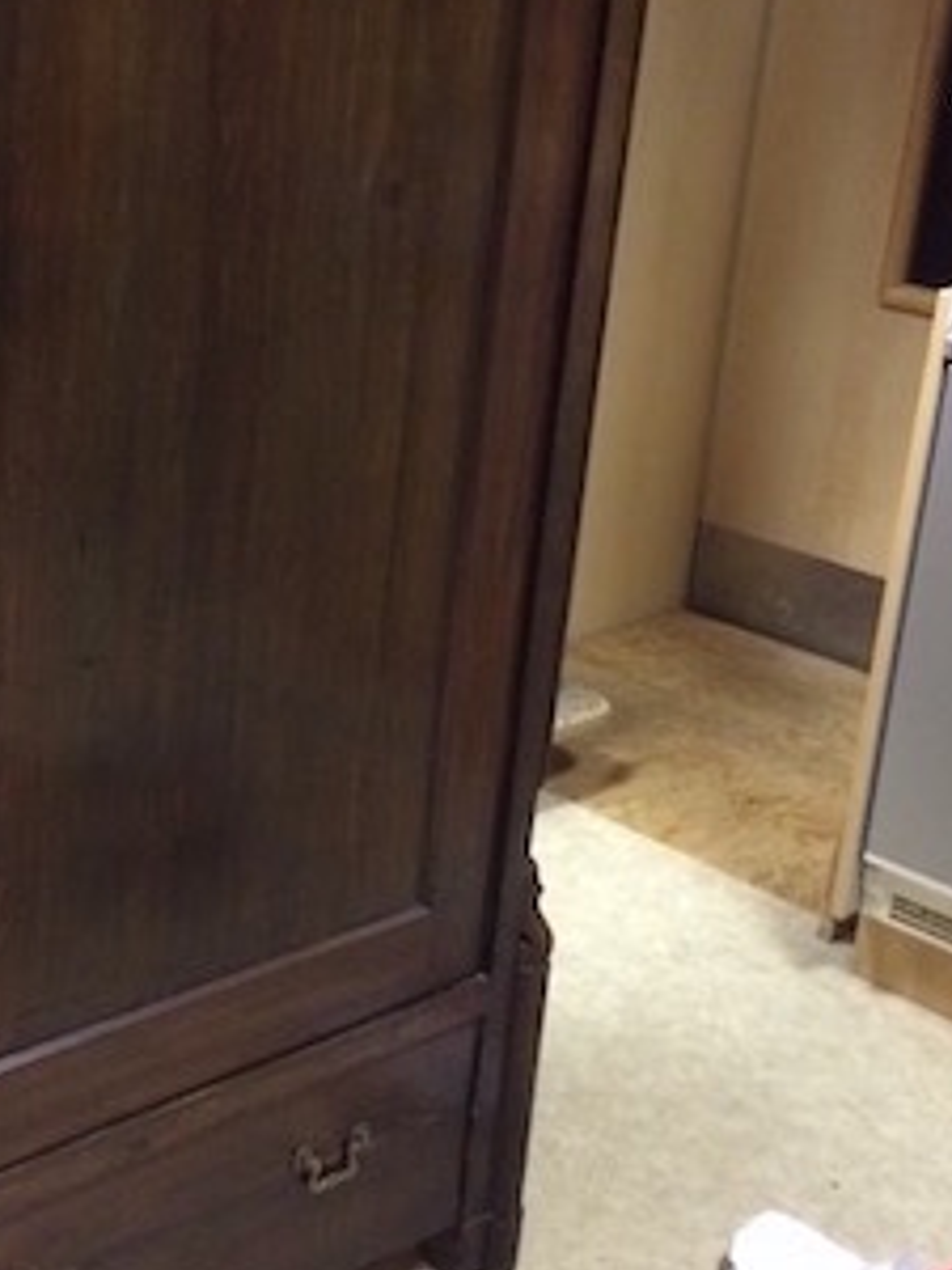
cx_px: 114
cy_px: 466
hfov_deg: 24.6
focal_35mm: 58
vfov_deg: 33.0
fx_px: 2127
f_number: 2.2
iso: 320
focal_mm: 4.15
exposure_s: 1/25
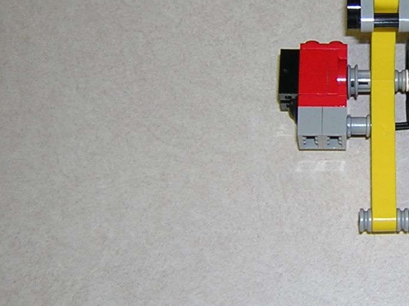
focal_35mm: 83
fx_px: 980
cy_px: 64
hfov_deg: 22.5
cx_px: 426
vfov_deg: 17.6
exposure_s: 1/60.1
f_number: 2.6
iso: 100
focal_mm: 4.7
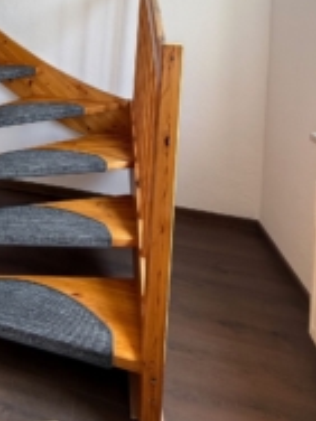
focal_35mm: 29
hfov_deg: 42.9
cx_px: 15
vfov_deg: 52.5
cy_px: 27
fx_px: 353
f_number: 2.2
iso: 50
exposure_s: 1/111
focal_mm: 2.22
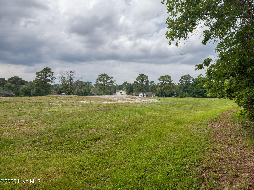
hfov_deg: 73.9
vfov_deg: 58.9
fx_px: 169
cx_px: 127
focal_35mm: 23
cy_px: 95
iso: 10
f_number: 1.7
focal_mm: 6.3
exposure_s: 1/610
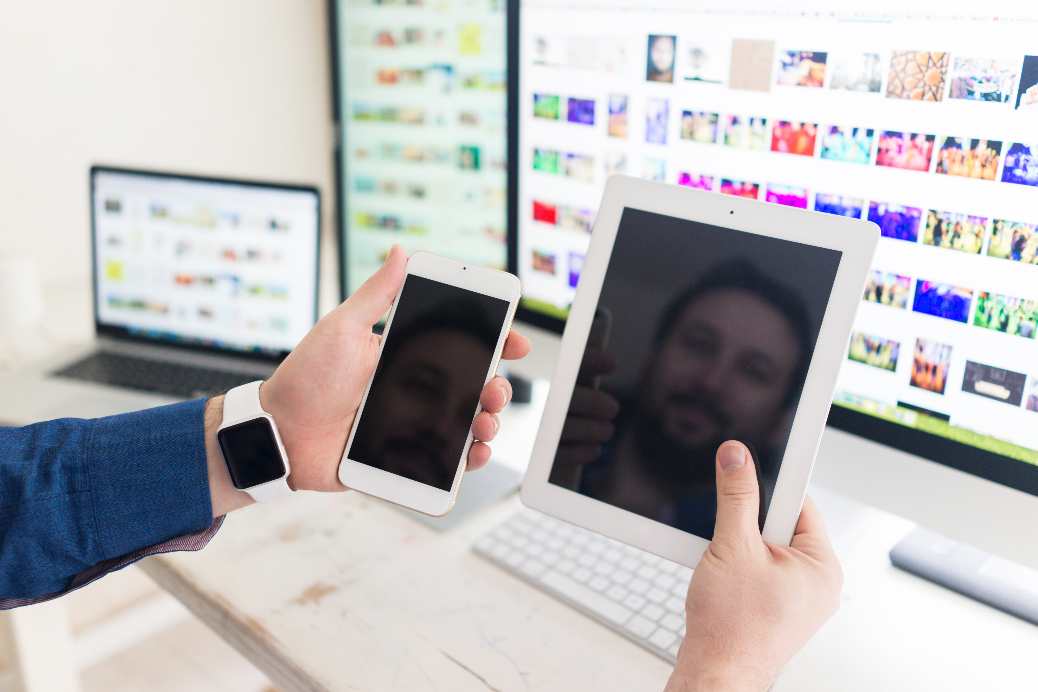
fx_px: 1009
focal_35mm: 35
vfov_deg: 37.9
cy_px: 346
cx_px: 519
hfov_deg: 54.4
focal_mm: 35
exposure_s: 1/125
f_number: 2
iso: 320
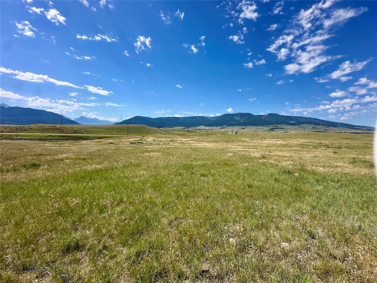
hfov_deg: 102.1
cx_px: 188
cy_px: 142
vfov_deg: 85.7
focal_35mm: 14
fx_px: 152
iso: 50
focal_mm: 2.22
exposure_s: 1/2451
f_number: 2.2
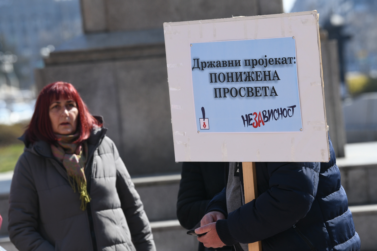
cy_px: 126
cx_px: 188
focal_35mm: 150
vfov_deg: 9.1
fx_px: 1571
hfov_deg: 13.7
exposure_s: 1/2000
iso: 640
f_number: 5
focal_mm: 150
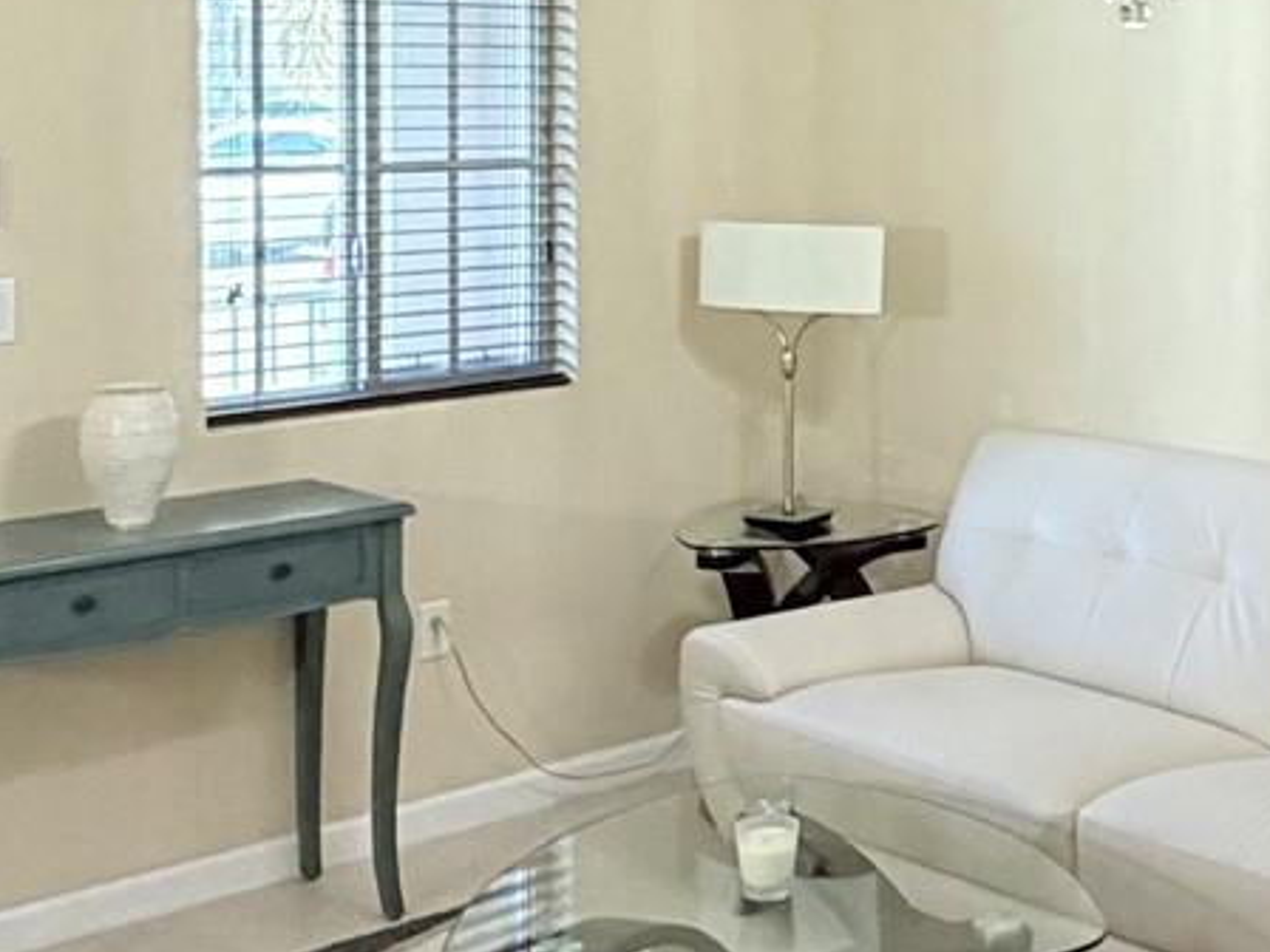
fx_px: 2348
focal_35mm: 64
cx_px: 1125
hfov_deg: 29.1
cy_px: 96
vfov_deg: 22.4
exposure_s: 1/60
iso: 400
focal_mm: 2.22
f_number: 2.2
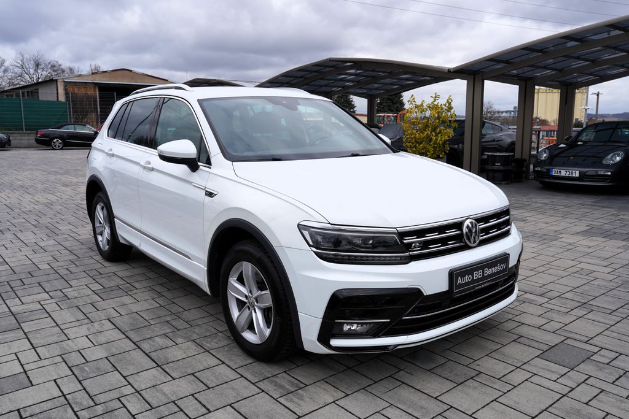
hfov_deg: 63.7
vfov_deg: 45.0
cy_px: 210
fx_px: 507
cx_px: 314
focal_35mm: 29
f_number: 8
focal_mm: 29
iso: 100
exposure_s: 1/250
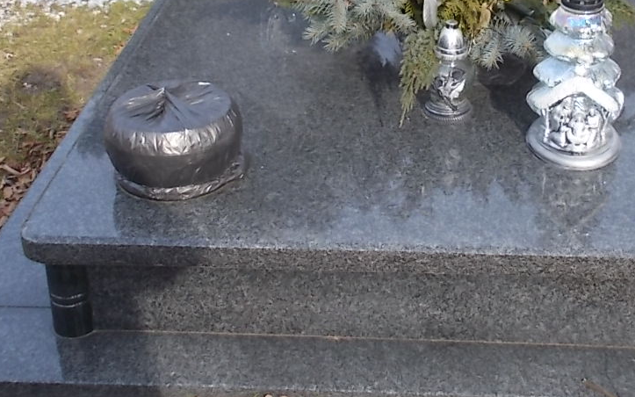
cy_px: 33
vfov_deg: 20.8
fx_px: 1056
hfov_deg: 33.3
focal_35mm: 61
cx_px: 388
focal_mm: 4.6
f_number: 3.2
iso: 80
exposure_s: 1/320
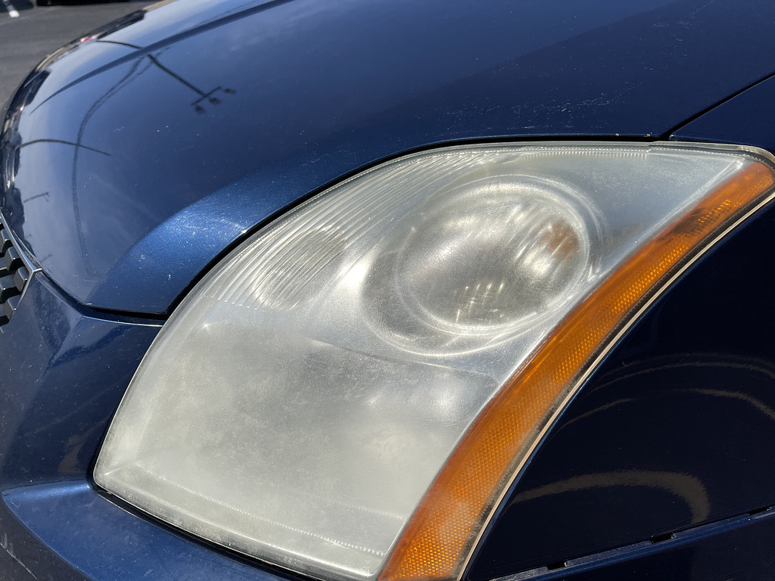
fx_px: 560
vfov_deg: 54.9
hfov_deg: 69.4
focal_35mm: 25
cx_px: 388
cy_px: 290
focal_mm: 5.1
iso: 32
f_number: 1.6
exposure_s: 1/9174
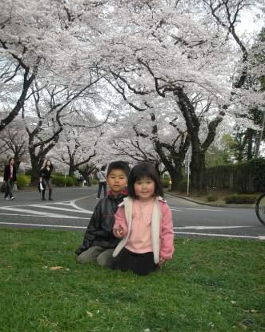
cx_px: 134
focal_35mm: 37
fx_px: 363
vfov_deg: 49.1
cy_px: 167
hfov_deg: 40.1
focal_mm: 5.8
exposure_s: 1/184
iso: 50
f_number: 3
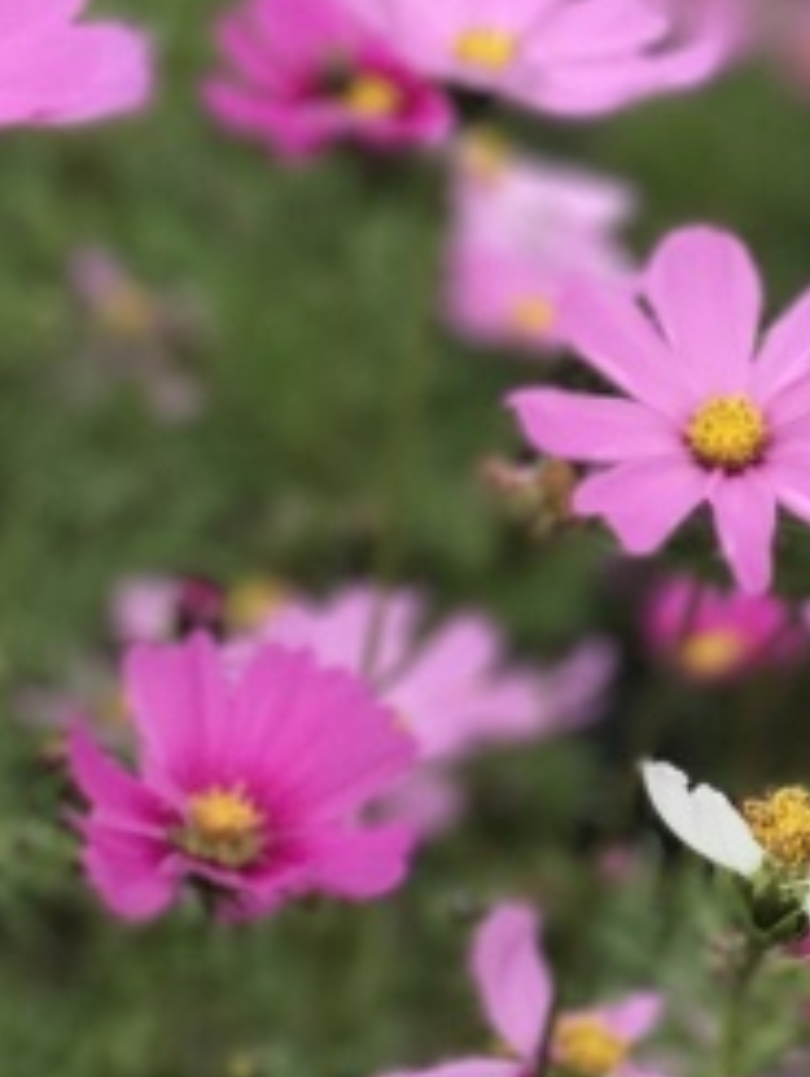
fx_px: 7381
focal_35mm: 237
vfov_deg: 8.3
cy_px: 1204
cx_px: -674
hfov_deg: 6.2
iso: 20
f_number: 2.8
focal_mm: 6.6
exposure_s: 1/257
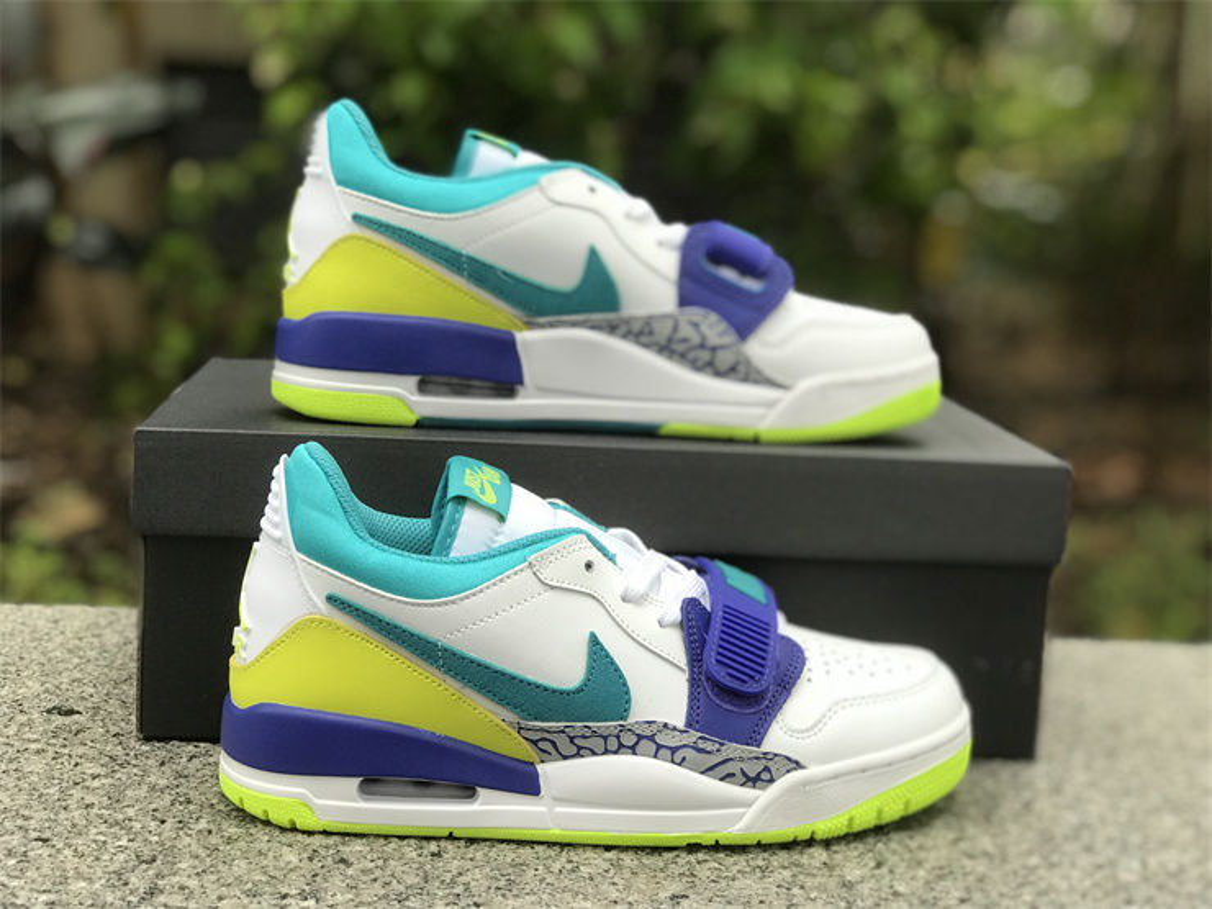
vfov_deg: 25.7
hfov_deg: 33.8
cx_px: 606
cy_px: 454
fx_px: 1996
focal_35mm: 57
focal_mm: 6.6
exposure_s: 1/50
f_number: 2.8
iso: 40
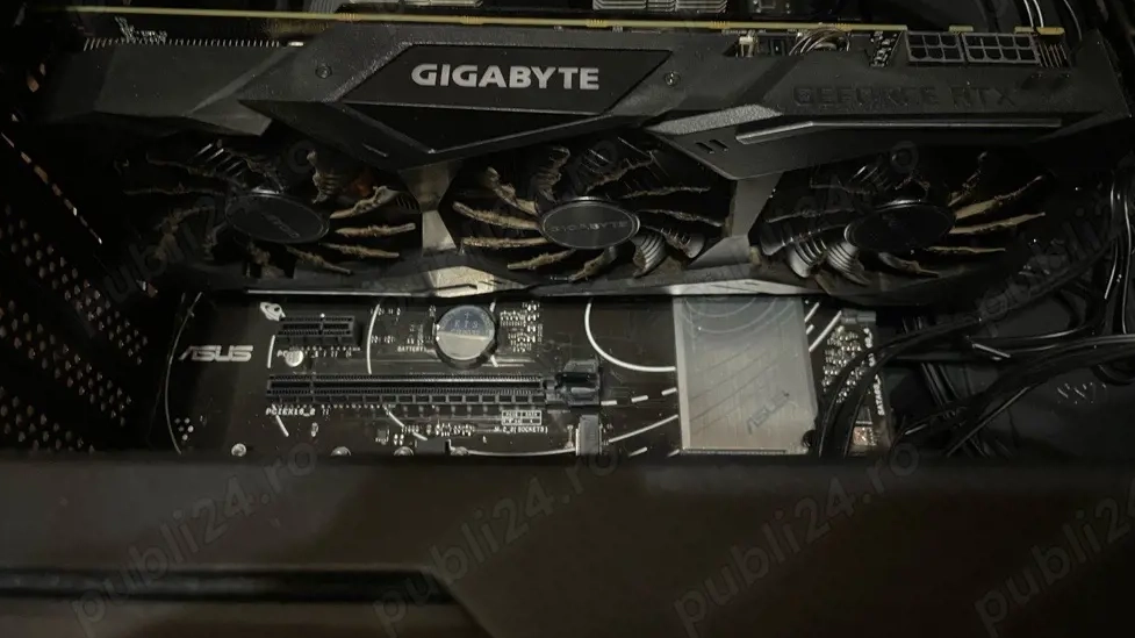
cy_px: 241
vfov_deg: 39.9
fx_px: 873
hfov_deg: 66.1
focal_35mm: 29
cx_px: 572
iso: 1000
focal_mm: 4.2
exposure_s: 1/17
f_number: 1.6
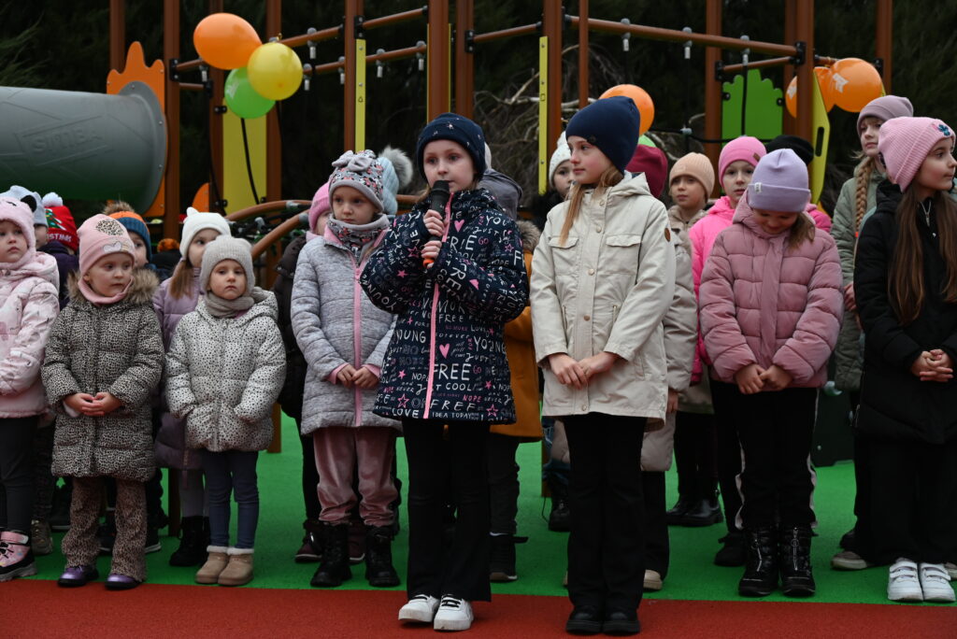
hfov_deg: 33.9
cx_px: 478
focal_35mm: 59
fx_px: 1569
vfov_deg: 23.0
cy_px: 320
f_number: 6
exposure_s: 1/160
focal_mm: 59
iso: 900
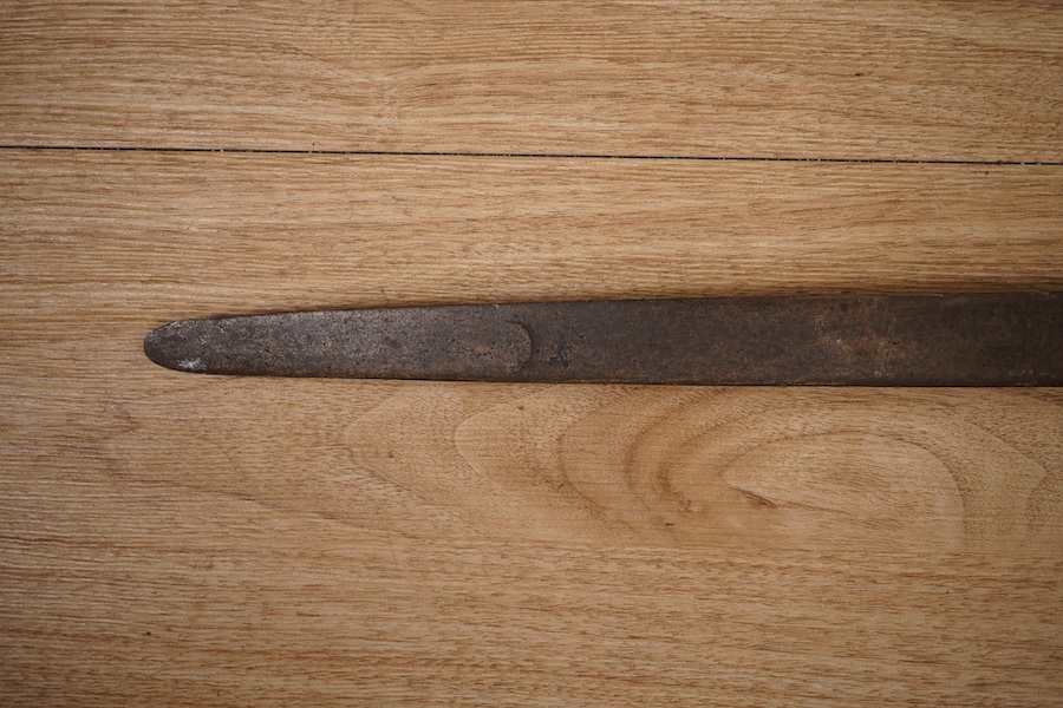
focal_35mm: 45
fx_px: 1329
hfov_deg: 43.6
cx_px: 532
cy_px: 354
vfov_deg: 29.9
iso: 1250
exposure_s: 1/125
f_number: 6.3
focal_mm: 30
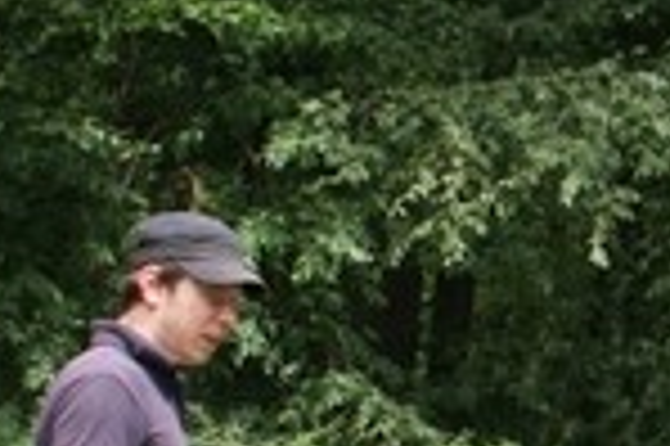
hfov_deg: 8.7
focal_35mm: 226
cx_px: 1300
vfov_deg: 6.0
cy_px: 487
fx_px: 4204
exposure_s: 1/125
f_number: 8
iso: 100
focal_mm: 35
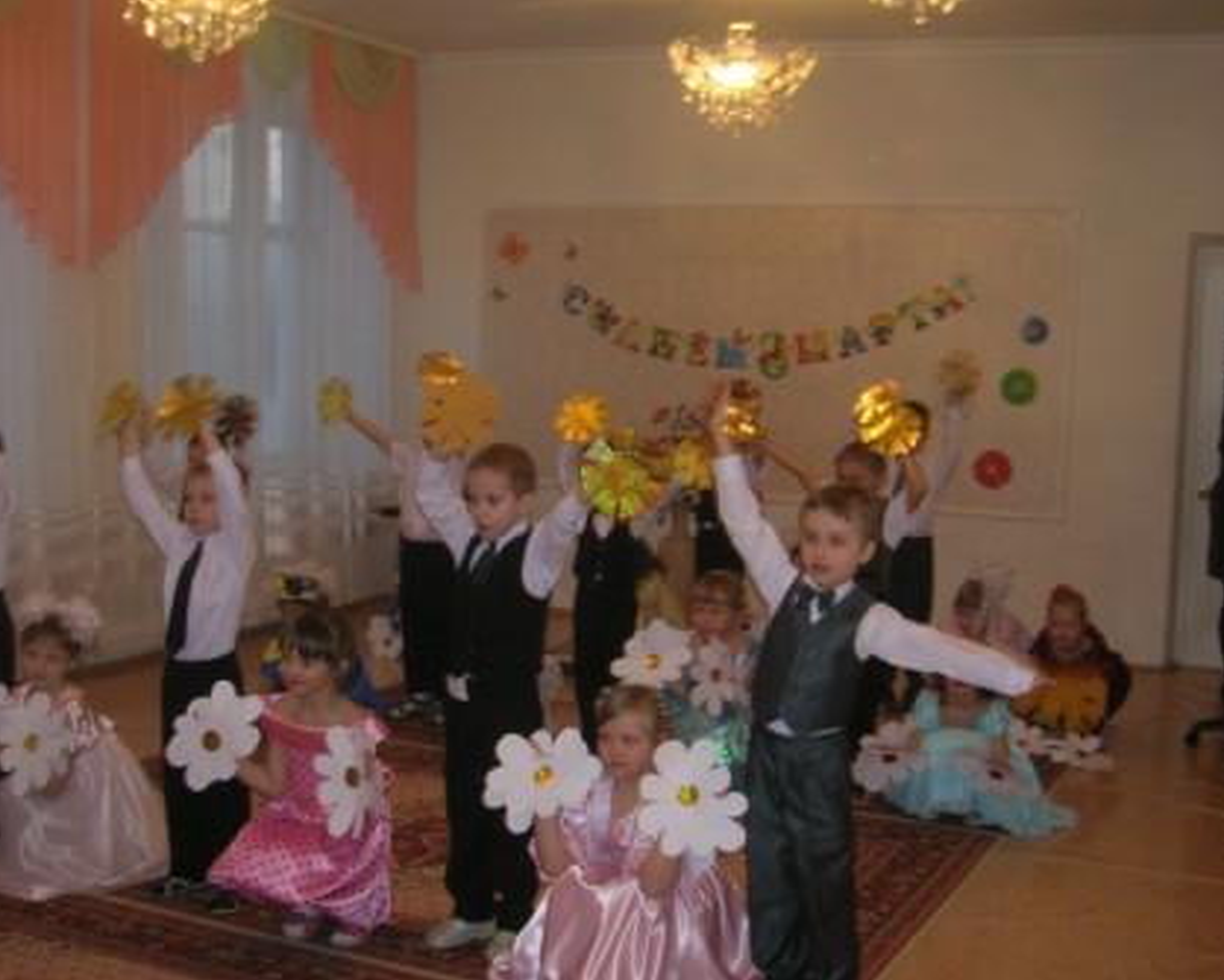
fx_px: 1595
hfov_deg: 42.0
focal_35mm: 44
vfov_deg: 34.2
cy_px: 490
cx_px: 587
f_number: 3.1
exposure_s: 1/60.1
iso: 109
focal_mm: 7
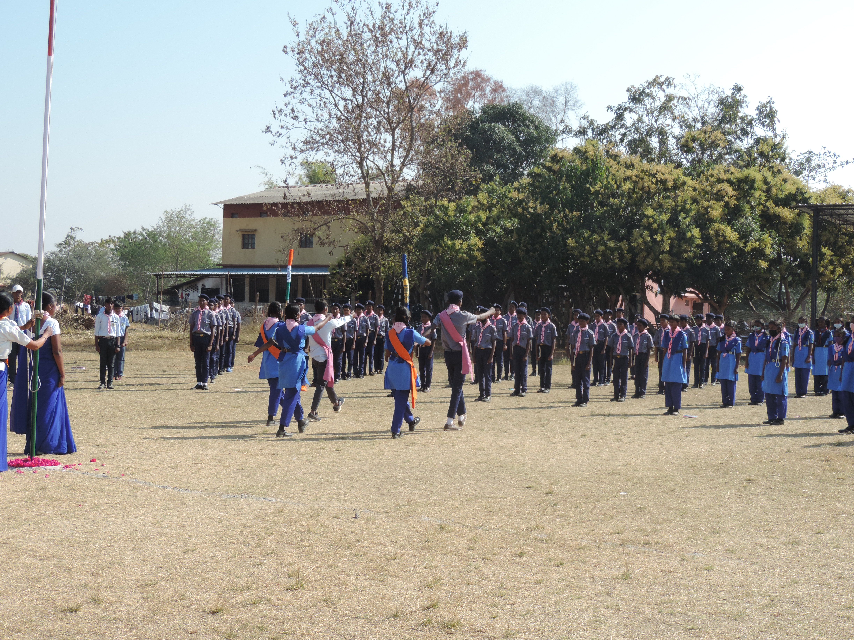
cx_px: 427
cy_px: 320
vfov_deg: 29.1
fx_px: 1234
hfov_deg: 38.2
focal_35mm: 50
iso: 80
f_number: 3.6
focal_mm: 8.9
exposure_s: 1/500
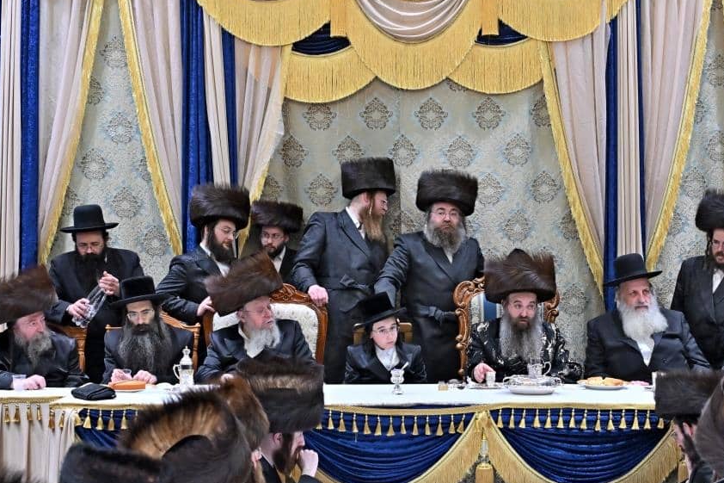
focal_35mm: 62
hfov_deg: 32.4
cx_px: 393
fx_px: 1247
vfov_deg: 21.9
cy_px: 232
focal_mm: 34
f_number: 4
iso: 1000
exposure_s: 1/200
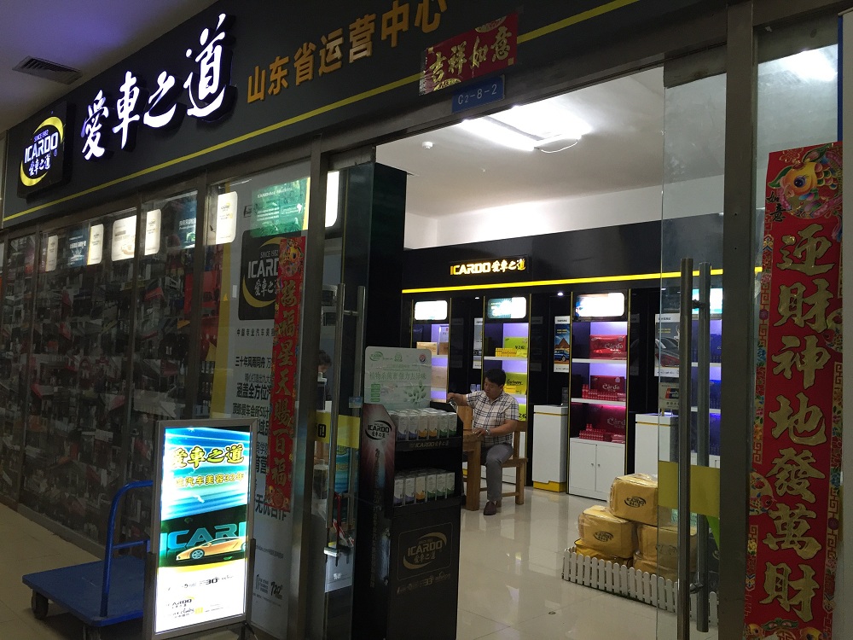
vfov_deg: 48.2
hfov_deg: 61.7
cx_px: 426
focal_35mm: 29
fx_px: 715
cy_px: 320
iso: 160
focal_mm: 4.15
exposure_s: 1/30
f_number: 2.2
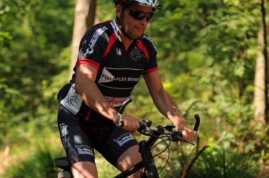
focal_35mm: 142
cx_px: 134
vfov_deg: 9.6
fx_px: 1063
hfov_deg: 14.4
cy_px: 89
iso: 200
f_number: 2.8
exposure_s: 1/640
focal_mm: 95
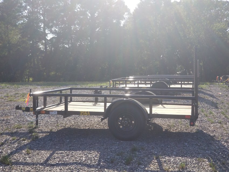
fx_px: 344
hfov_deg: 36.8
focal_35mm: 52
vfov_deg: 28.0
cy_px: 86
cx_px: 114
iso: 25
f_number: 2.4
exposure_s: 1/845
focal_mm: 6
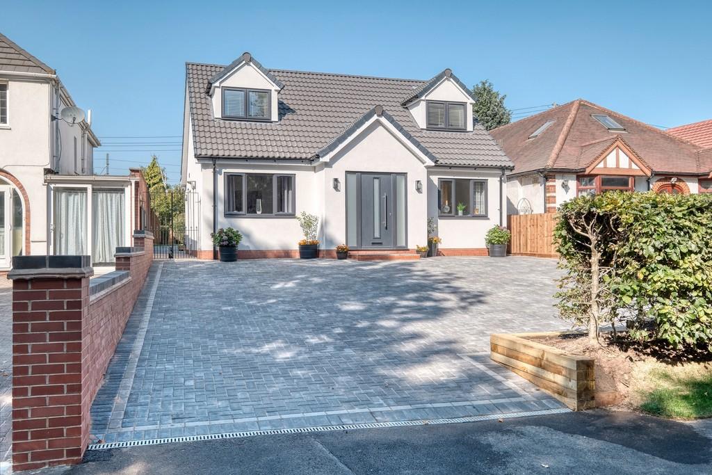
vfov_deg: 43.6
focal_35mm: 30
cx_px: 356
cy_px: 238
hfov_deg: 61.9
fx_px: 593
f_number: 8
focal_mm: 20
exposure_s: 1/320
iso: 250
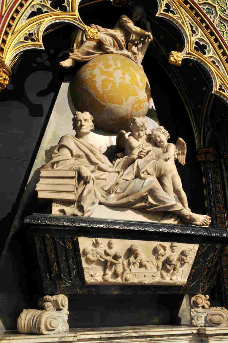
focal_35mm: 34
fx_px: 329
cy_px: 172
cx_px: 114
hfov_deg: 38.3
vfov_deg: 55.2
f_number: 22
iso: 250
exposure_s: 5
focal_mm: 23
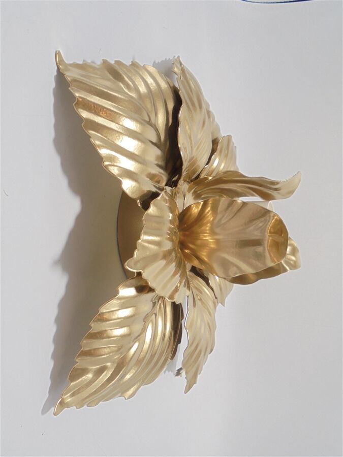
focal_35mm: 29
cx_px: 172
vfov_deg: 61.7
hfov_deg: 48.2
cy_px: 228
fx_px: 383
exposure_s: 1/30
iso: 100
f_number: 3.7
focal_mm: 5.3
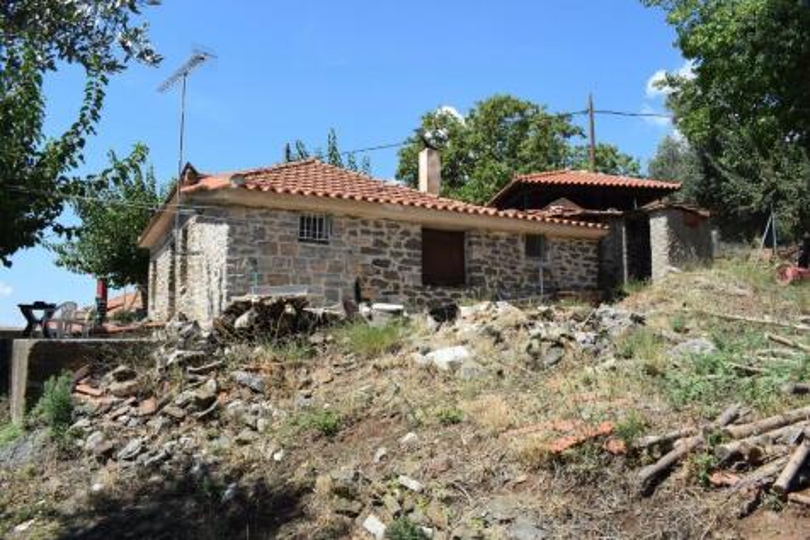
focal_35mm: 27
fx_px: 607
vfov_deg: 47.9
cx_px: 405
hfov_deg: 67.4
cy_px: 270
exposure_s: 1/320
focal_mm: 18
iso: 200
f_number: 9
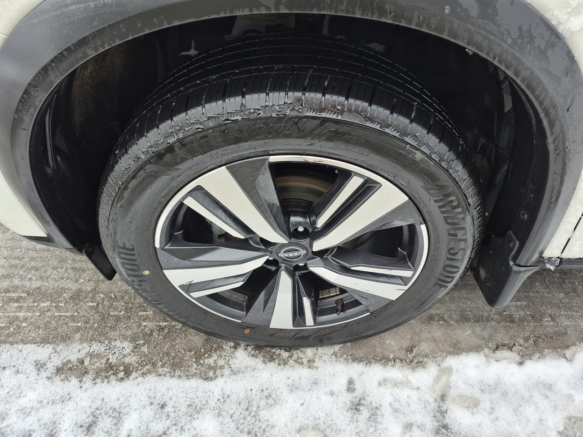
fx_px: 387
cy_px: 218
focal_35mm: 23
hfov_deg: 73.9
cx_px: 292
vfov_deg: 58.9
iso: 80
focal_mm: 5.4
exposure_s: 1/180
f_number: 1.8
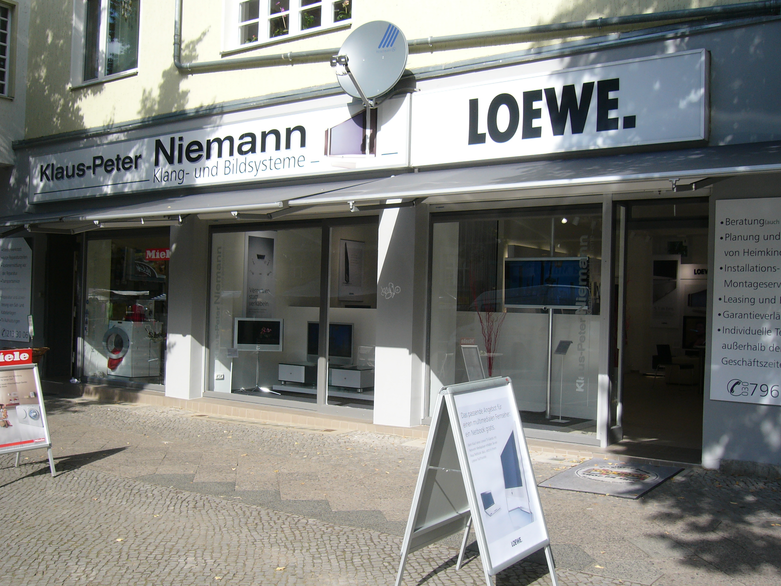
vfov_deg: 40.7
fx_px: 790
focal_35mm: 35
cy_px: 293
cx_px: 390
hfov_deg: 52.6
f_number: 8
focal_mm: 5.8
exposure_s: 1/100
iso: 80
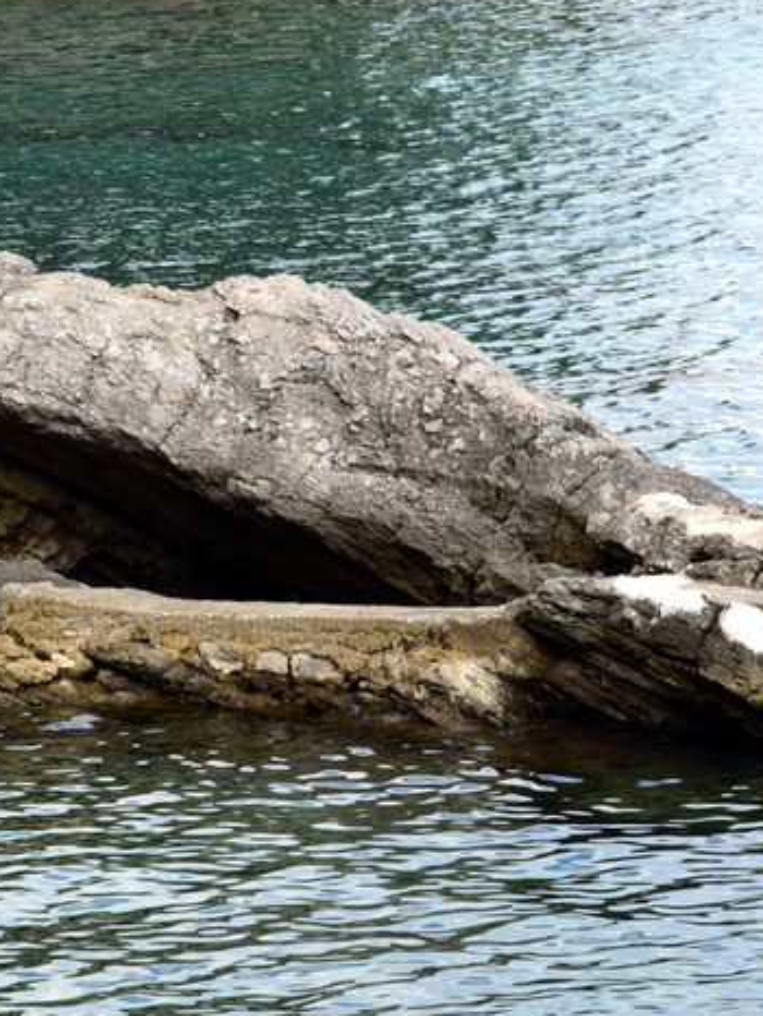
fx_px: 7629
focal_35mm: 260
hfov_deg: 5.7
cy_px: 464
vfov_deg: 7.6
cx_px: 129
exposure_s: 1/250
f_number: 10
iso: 400
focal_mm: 105
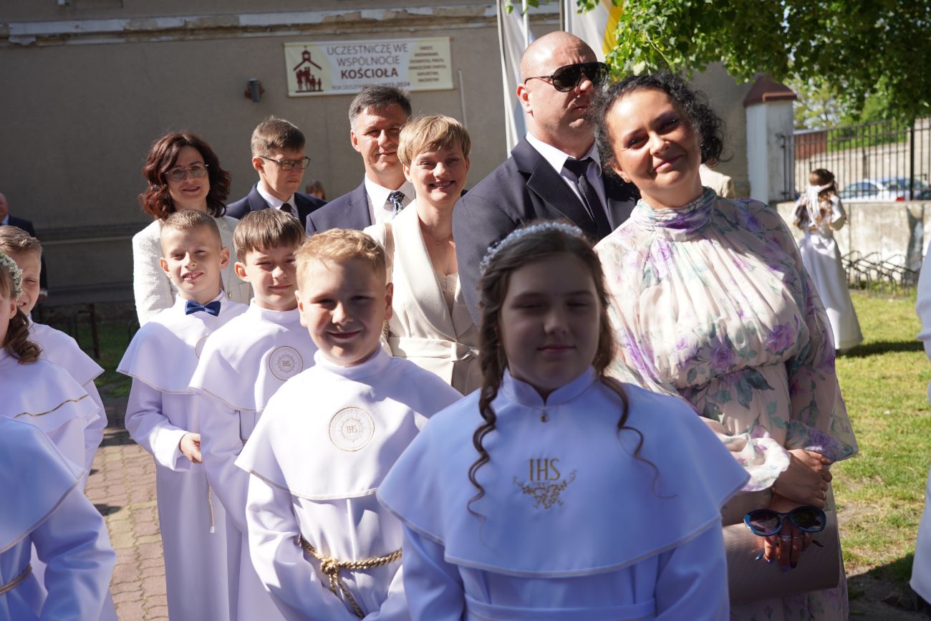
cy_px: 310
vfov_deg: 37.9
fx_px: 905
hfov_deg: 54.4
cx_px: 466
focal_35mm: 35
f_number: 4.5
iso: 100
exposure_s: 1/400
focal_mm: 35
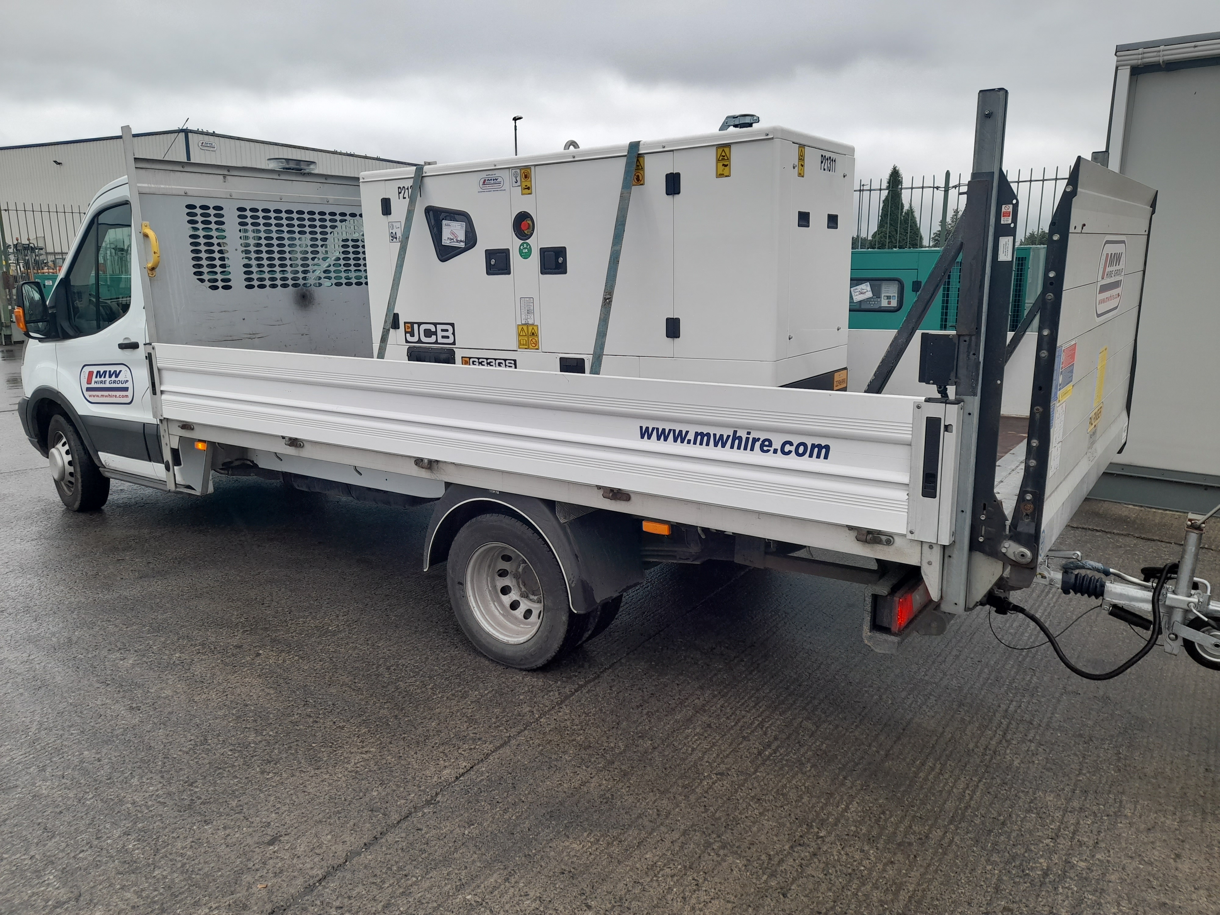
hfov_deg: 69.4
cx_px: 610
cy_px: 458
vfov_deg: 54.9
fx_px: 881
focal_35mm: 25
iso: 20
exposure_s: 1/108
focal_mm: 4.6
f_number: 2
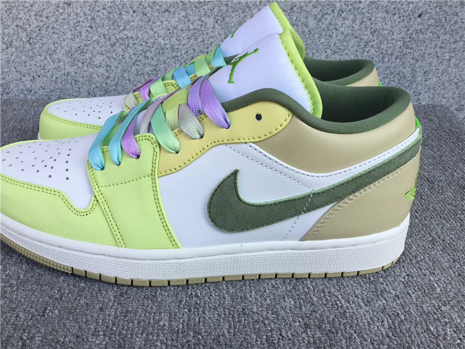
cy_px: 174
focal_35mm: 31
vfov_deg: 45.4
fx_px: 416
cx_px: 232
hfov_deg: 58.4
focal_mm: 3.3
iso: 25
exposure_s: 1/488
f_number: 2.4
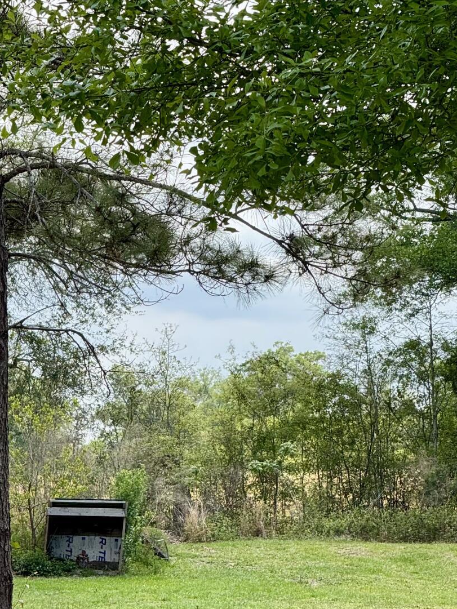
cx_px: 169
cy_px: 365
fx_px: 3907
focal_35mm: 222
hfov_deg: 6.7
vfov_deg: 8.9
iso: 50
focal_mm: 15.66
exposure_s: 1/450
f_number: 2.8
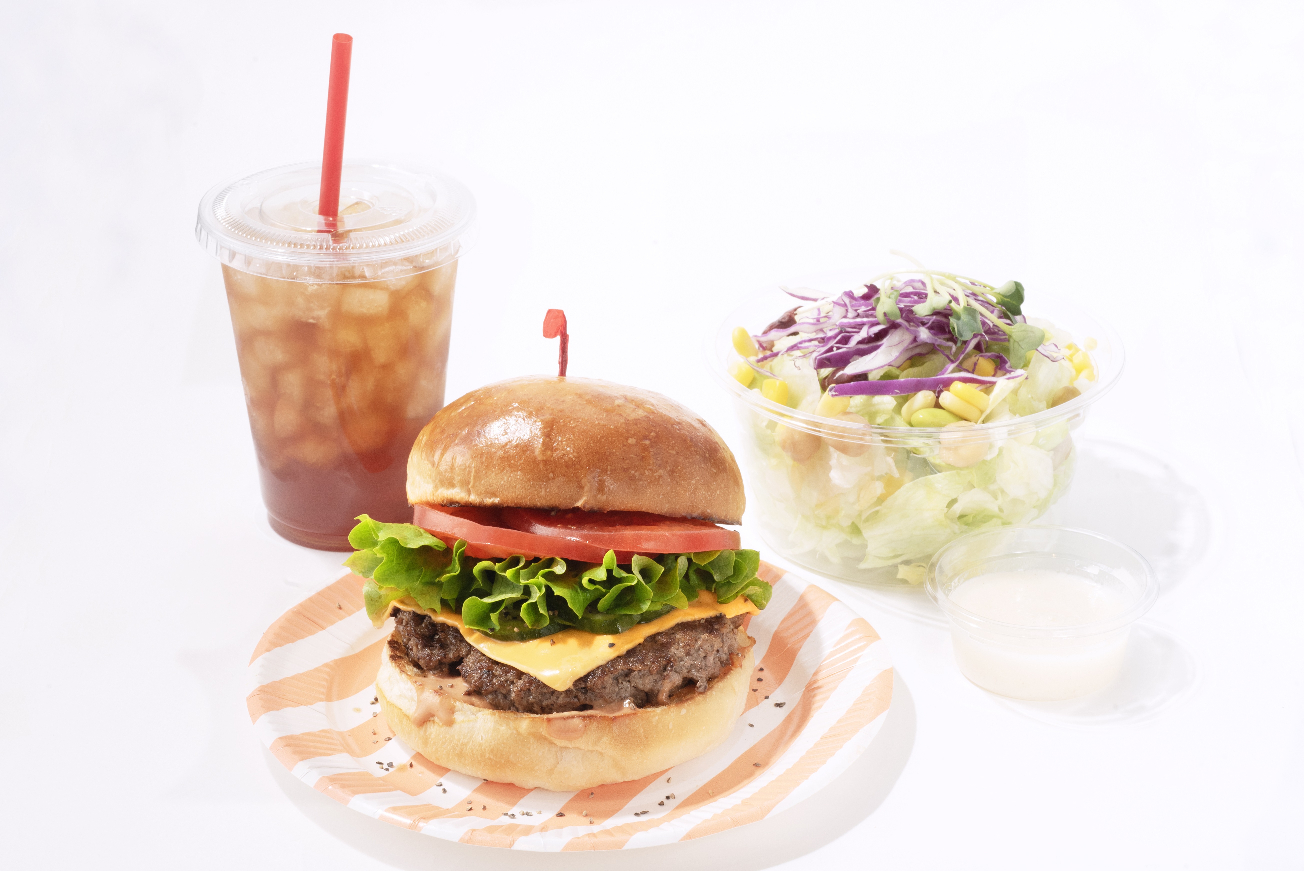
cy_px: 460
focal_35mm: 69
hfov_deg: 29.2
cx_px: 586
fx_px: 2500
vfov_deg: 19.7
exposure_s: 1/125
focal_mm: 60
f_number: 25
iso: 400
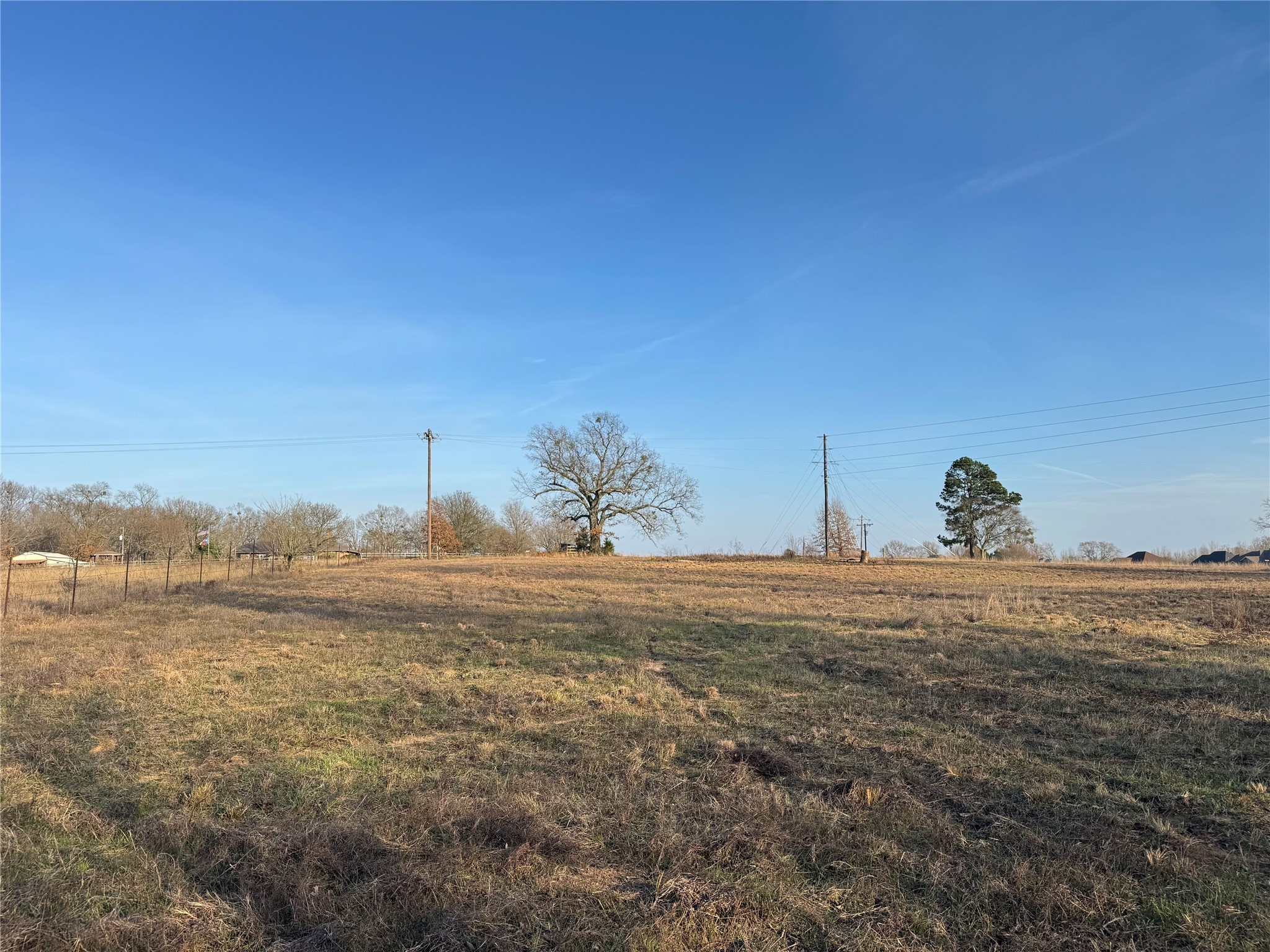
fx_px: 881
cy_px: 476
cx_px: 635
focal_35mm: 24
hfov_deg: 71.6
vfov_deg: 56.8
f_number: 1.78
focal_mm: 6.76
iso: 80
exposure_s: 1/2105
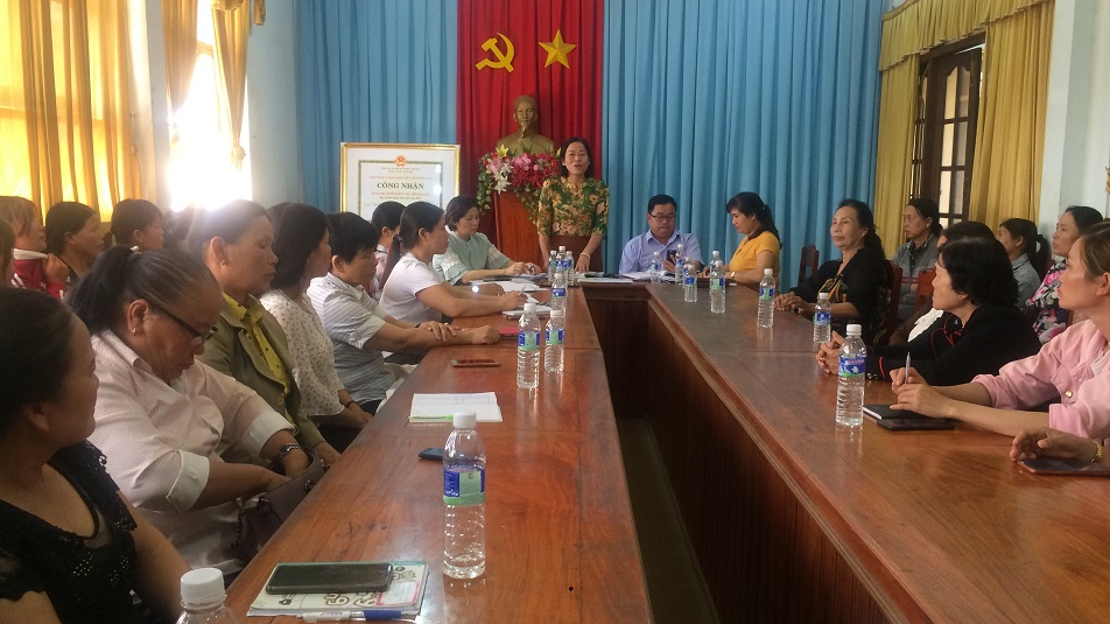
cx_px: 576
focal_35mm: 34
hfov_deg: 58.0
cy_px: 323
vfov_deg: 34.6
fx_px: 1000
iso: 64
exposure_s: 1/33
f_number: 2.2
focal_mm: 4.15
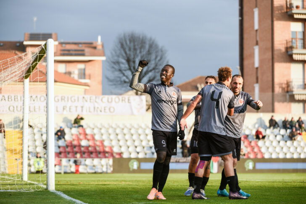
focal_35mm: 122
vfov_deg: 11.2
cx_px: 153
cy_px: 102
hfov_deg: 16.8
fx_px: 1037
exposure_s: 1/1000
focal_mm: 122
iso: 220
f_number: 3.2
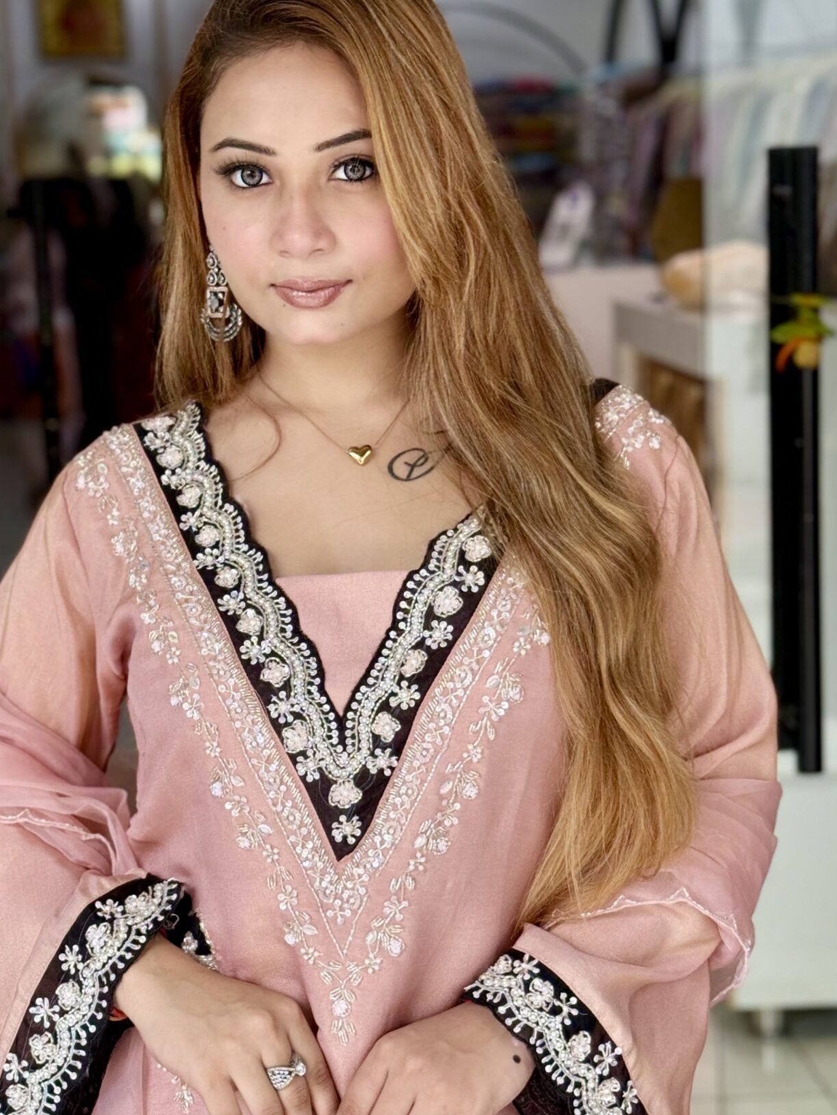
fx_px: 2417
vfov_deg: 26.0
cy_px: 534
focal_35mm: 75
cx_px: 350
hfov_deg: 19.6
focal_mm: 6.76
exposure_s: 1/100
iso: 50
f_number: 1.78
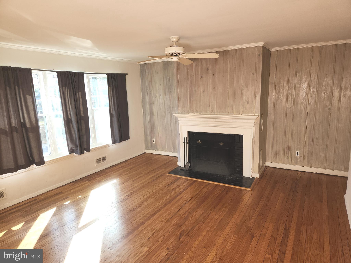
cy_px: 132
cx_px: 176
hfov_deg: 73.9
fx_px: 233
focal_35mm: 23
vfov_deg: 58.9
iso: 25
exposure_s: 1/120
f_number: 1.8
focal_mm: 5.4
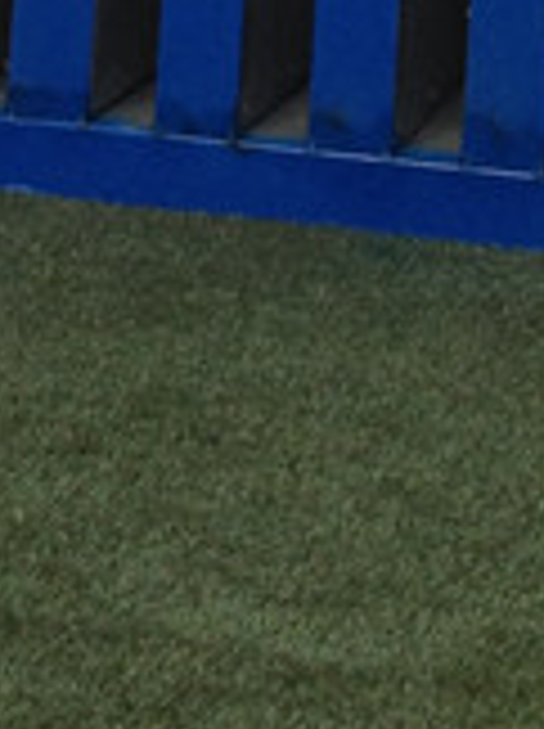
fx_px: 4244
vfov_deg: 8.8
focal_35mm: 202
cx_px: 450
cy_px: -1046
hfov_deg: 7.3
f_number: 2.4
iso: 50
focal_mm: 4.28
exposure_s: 1/767
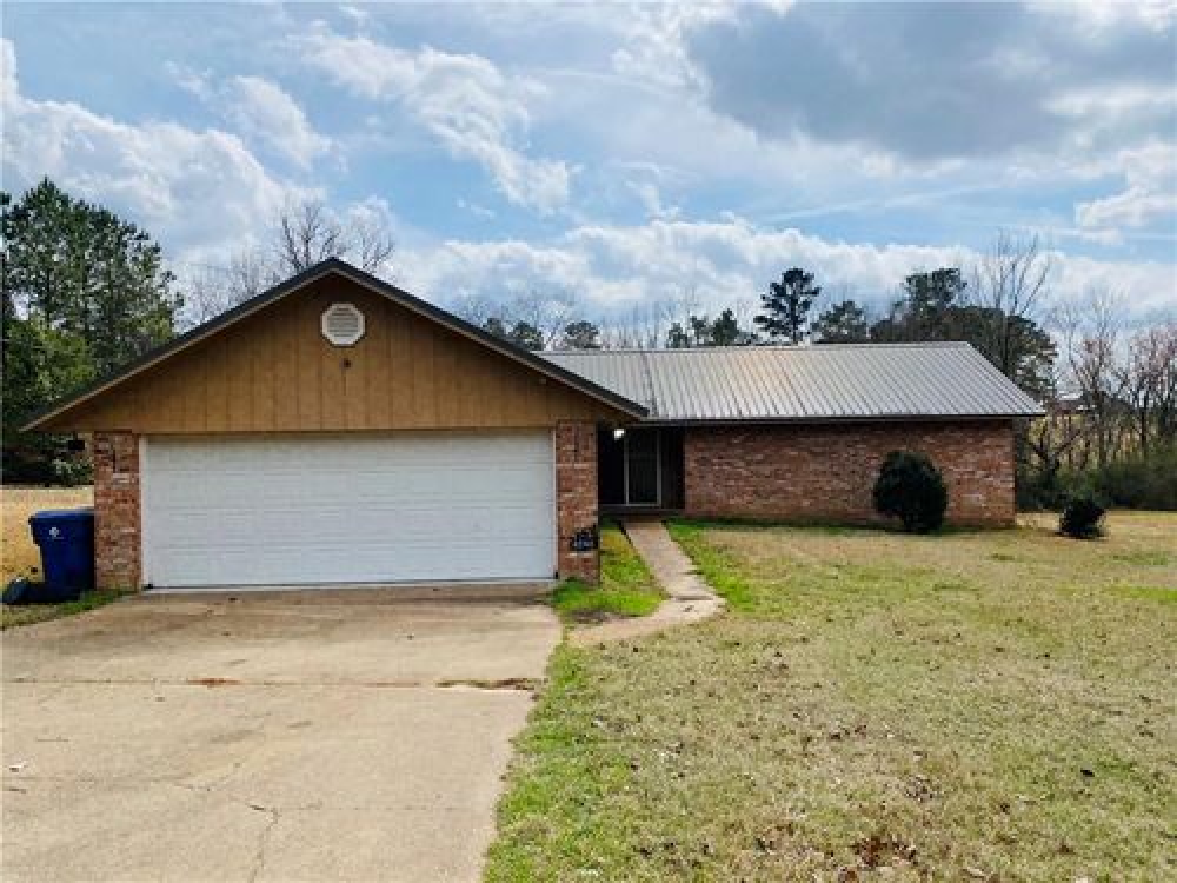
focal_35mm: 26
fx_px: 884
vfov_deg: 53.1
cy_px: 442
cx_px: 588
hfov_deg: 67.3
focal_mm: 4.25
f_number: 1.8
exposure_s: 1/6410
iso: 32
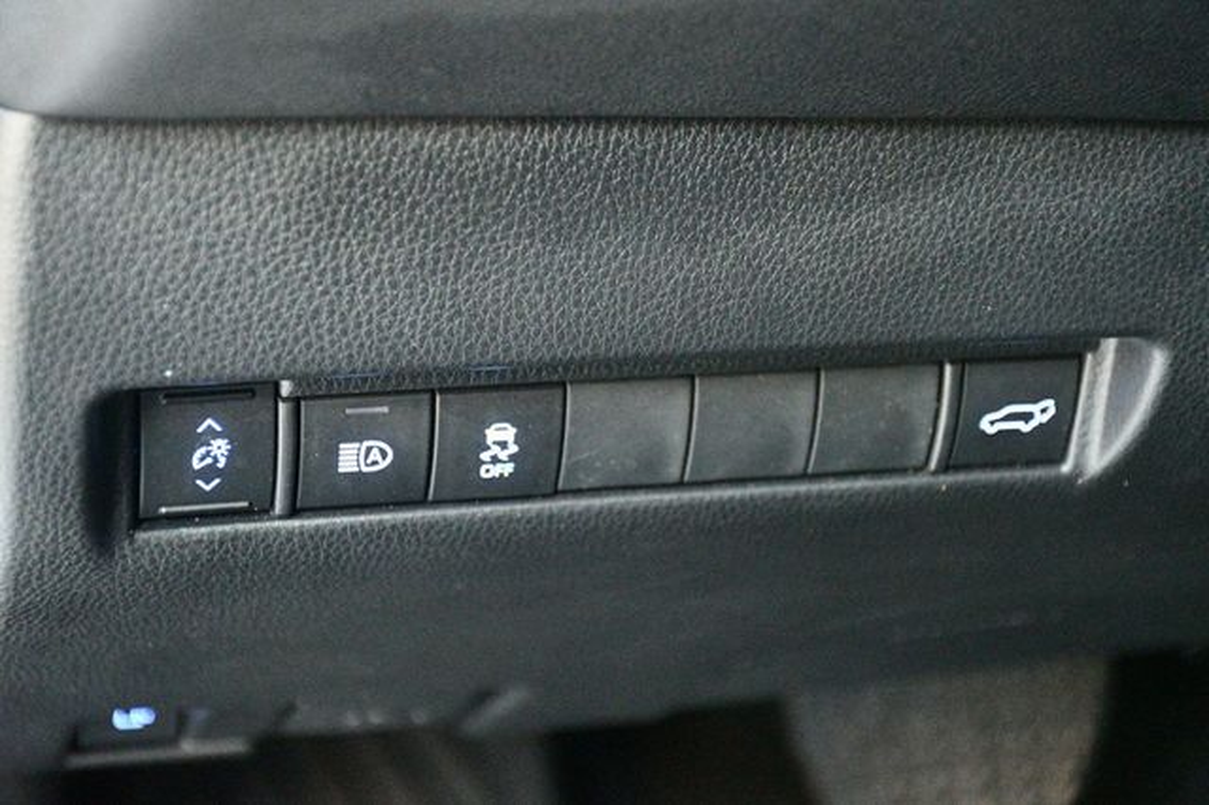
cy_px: 402
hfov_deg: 22.6
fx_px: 3021
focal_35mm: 90
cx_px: 604
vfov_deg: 15.2
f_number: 5
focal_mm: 60
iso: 12800
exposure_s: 1/15
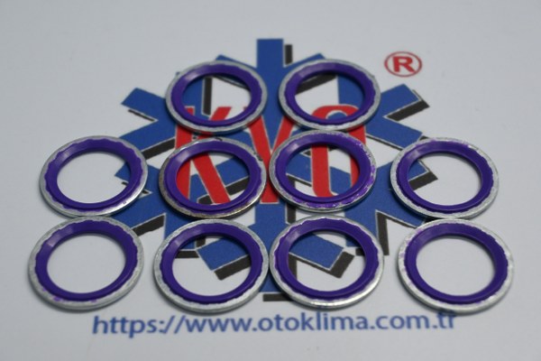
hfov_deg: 27.0
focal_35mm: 75
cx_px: 270
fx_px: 1127
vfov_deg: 18.2
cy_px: 180
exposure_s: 1/125
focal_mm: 50
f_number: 6.3
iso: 1400
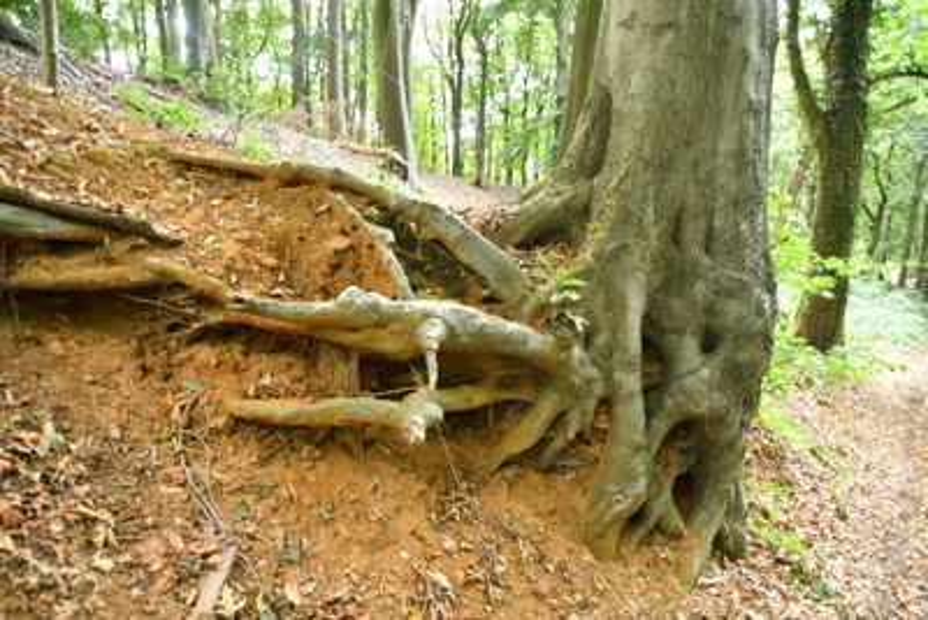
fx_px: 619
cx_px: 464
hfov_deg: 73.7
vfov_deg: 53.2
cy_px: 310
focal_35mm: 24
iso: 1000
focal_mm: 16
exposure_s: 1/50
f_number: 3.5
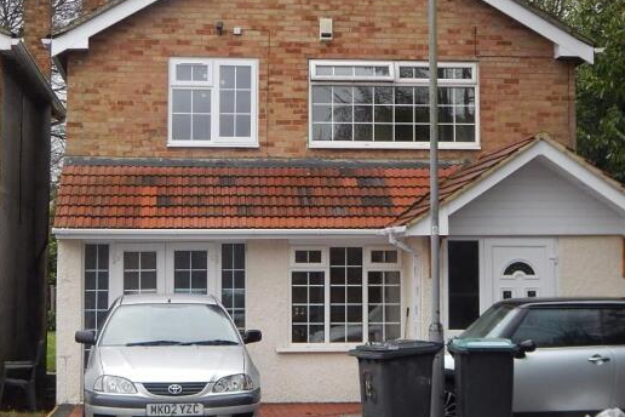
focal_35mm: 81
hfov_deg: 25.1
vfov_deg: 16.8
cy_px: 155
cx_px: 311
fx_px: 1406
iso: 400
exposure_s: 1/160
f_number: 4.1
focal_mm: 12.3
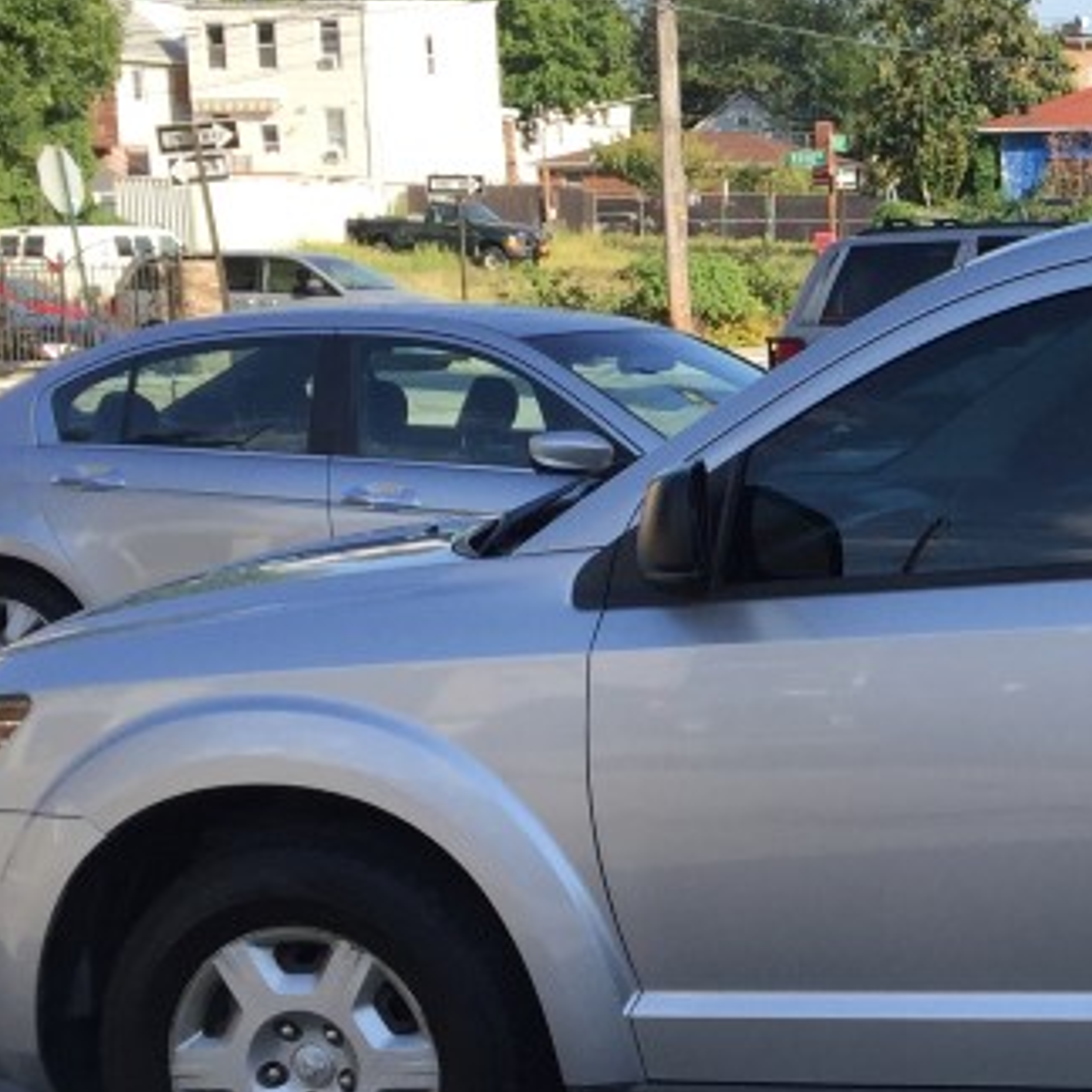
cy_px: 725
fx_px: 2891
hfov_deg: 19.5
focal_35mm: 81
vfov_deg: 21.3
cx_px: 1473
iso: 32
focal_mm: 4.15
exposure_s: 1/964
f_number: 2.2
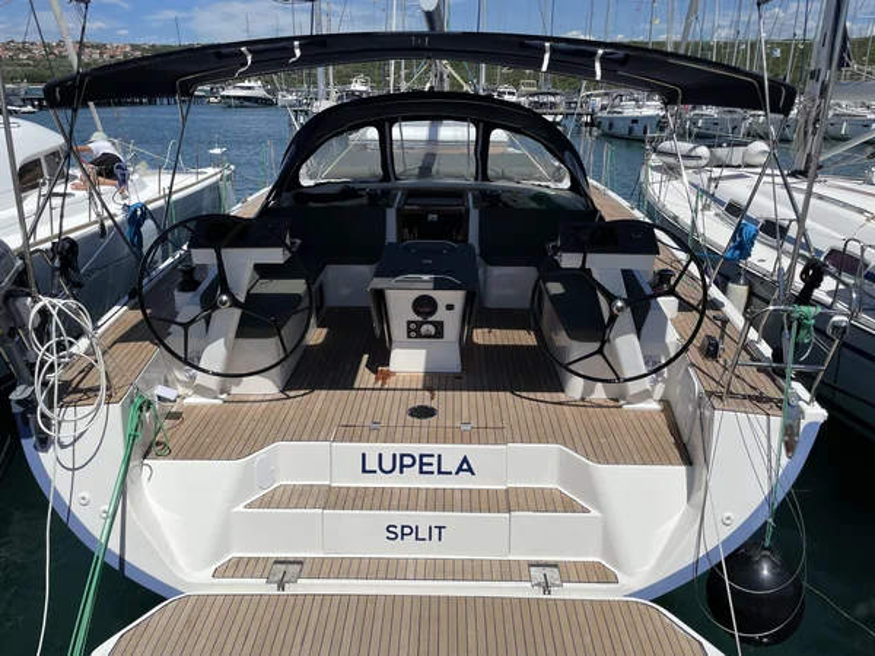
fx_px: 657
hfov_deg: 67.3
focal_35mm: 26
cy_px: 328
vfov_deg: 53.1
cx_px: 438
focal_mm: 4.2
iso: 32
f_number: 1.6
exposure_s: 1/7813
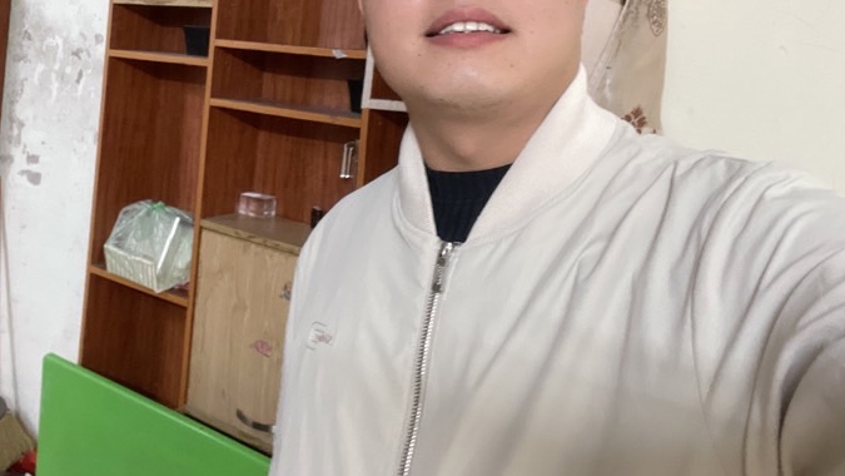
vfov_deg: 29.6
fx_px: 852
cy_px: 28
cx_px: 312
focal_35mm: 38
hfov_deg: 52.2
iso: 400
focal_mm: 2.71
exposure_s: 1/25
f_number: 2.2
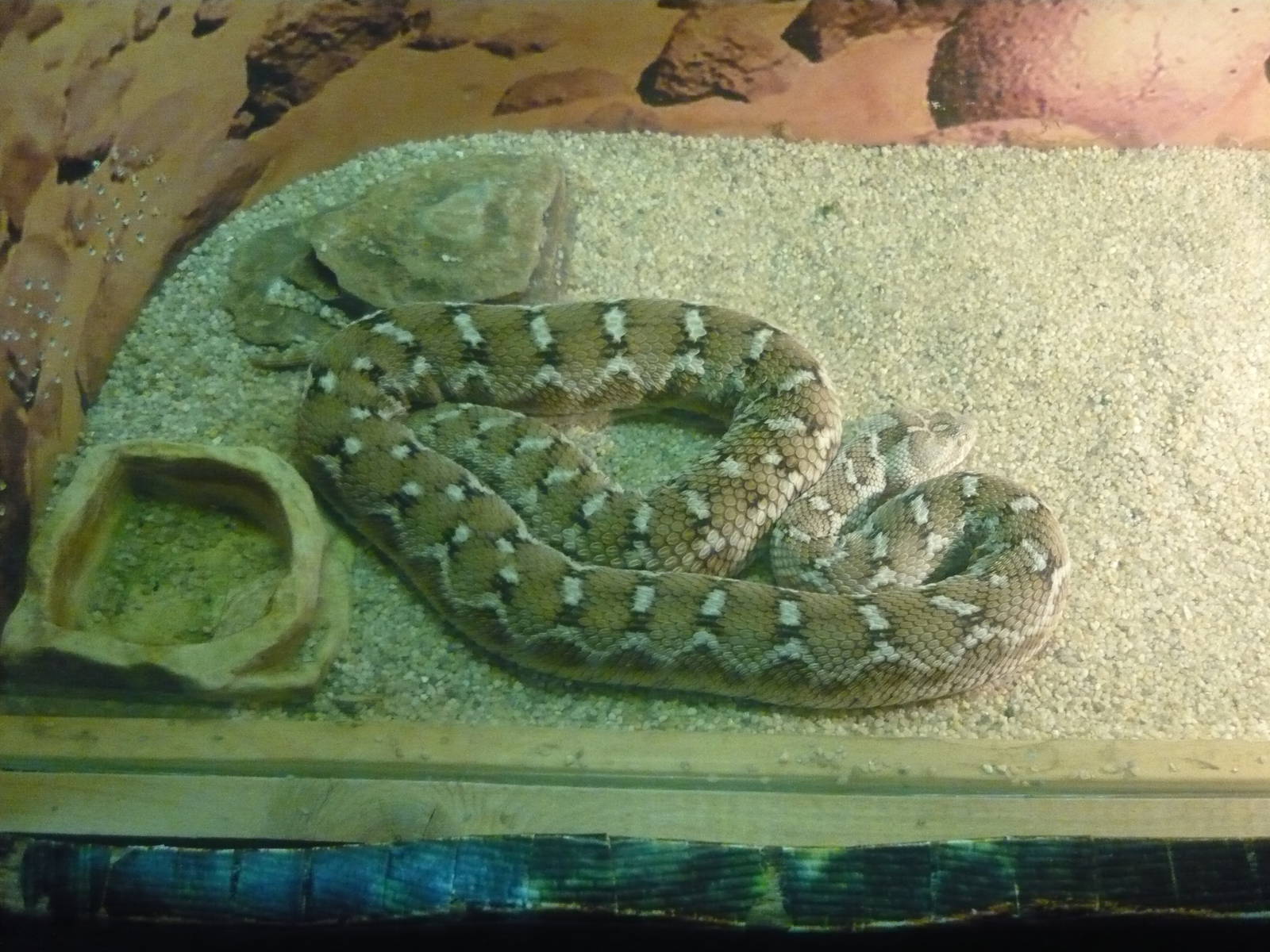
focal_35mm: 33
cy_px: 476
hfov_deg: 55.4
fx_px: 1211
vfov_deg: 42.9
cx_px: 635
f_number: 2.8
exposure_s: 1/40
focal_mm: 5.5
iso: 800
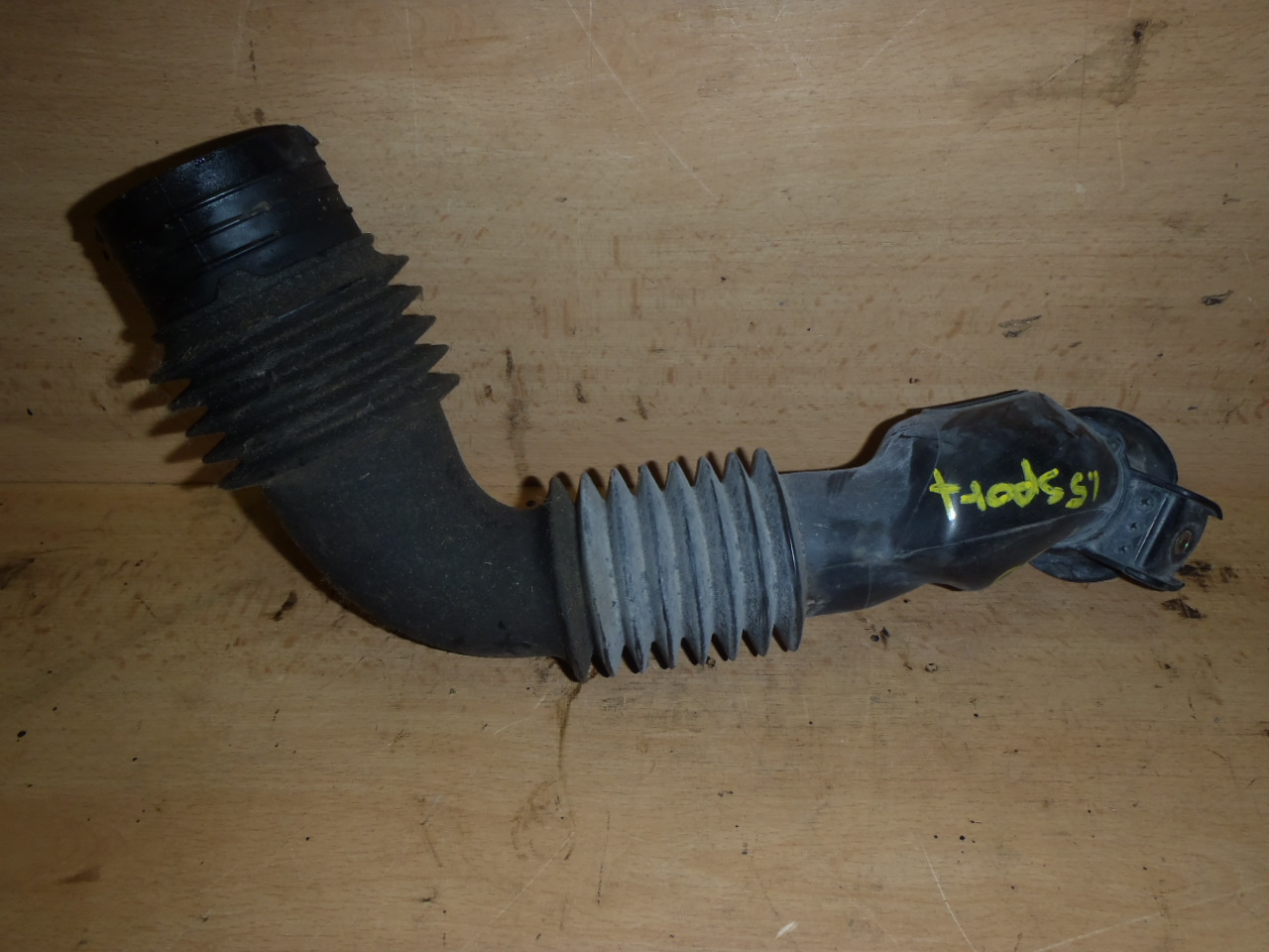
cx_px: 634
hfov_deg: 63.4
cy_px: 476
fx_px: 1026
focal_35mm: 28
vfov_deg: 49.7
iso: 100
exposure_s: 1/30
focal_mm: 5
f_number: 3.9
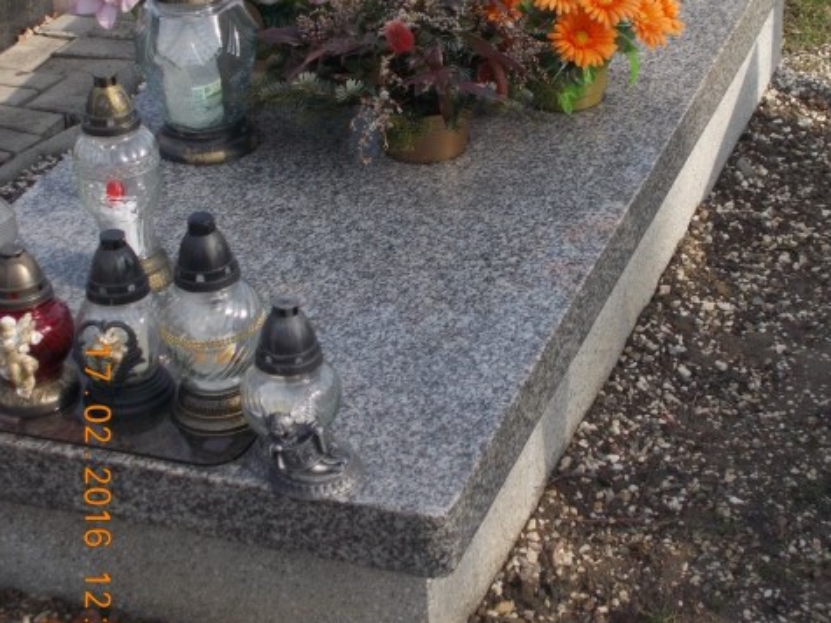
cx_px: 418
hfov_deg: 22.0
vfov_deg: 16.5
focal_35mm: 89
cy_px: 168
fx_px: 2136
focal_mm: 11.8
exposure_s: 1/200
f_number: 5.3
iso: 80
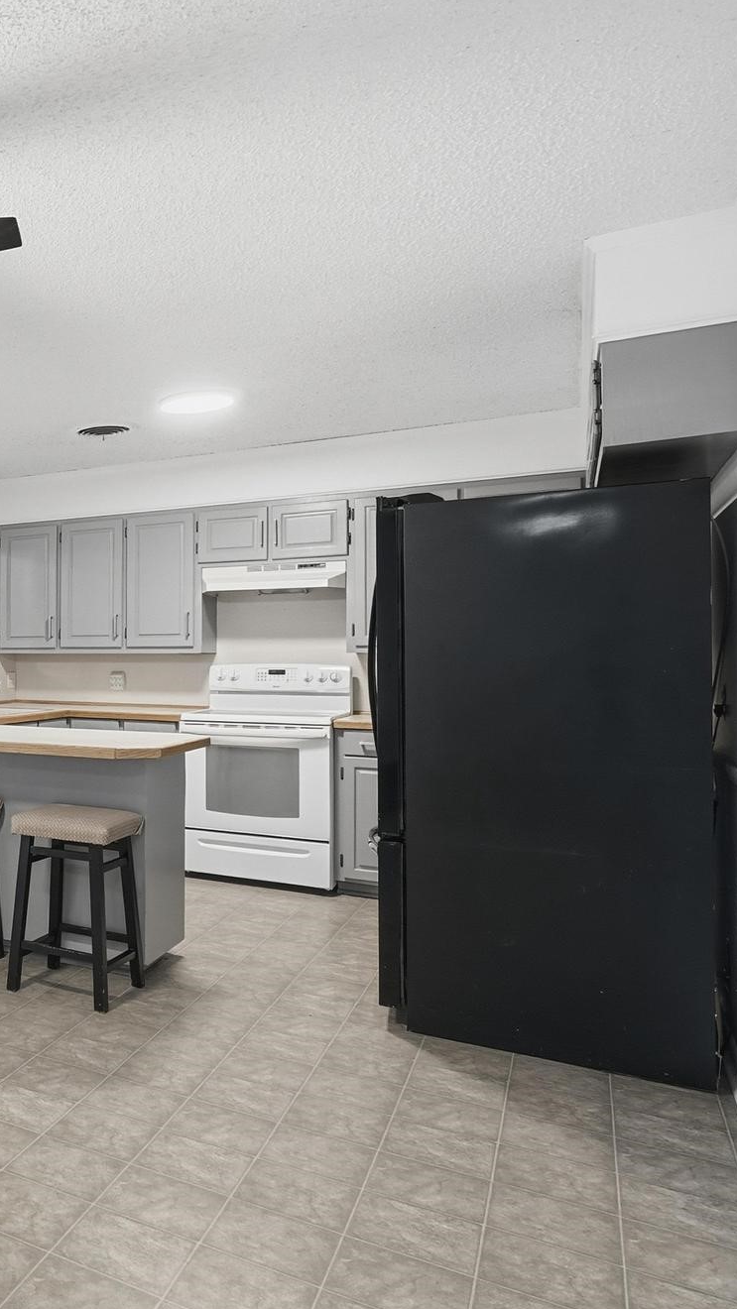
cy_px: 656
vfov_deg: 70.2
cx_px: -194
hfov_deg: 33.2
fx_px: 931
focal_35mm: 27
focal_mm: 11
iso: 640
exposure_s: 1/160
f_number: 8
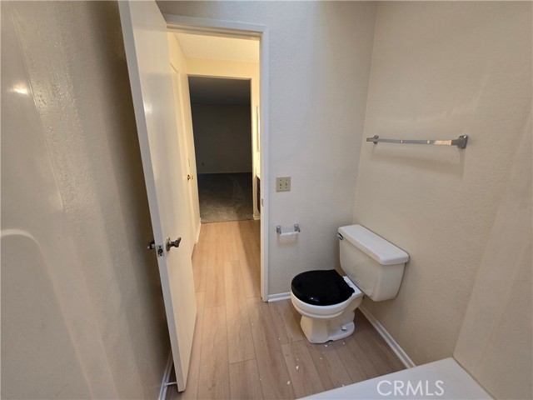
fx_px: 200
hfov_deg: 106.2
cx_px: 266
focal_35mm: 13
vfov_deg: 89.9
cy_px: 200
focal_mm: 2.2
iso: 100
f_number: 2.2
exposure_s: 1/60
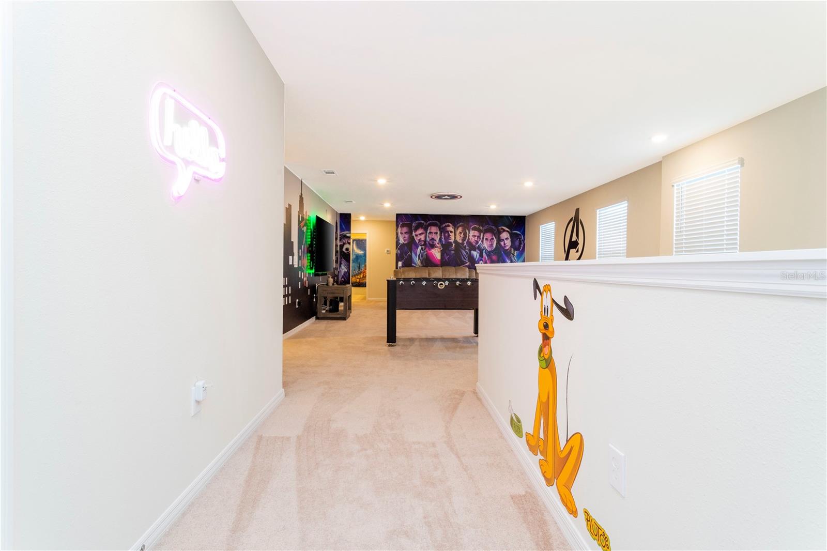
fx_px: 390
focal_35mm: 17
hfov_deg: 93.3
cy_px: 276
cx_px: 414
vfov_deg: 70.4
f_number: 13
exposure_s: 1/6
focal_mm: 17
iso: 1000
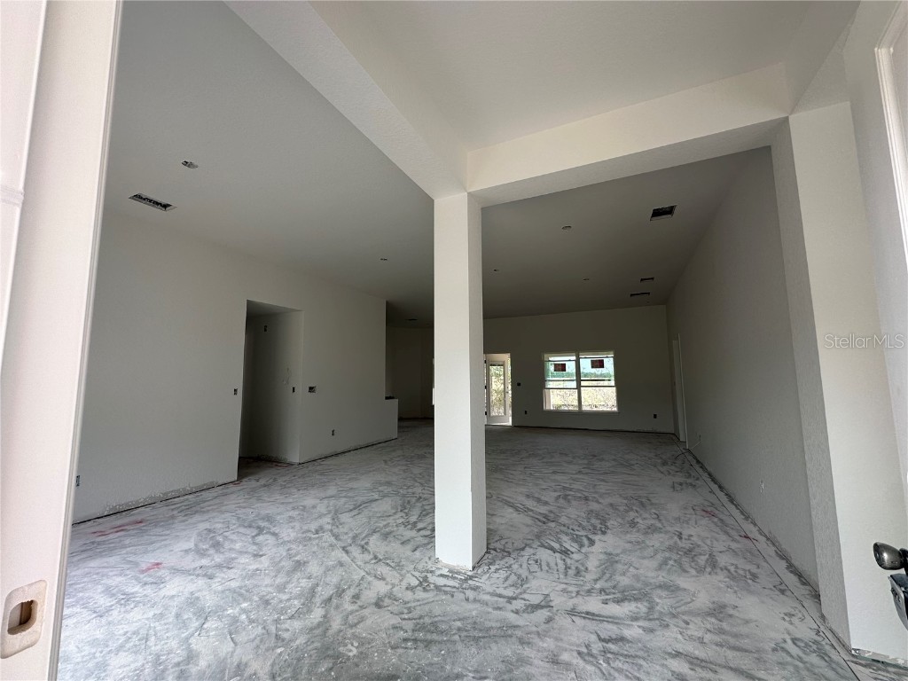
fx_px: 367
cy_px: 340
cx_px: 454
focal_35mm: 14
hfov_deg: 102.1
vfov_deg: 85.7
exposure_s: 1/99
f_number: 2.2
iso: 50
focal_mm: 2.22
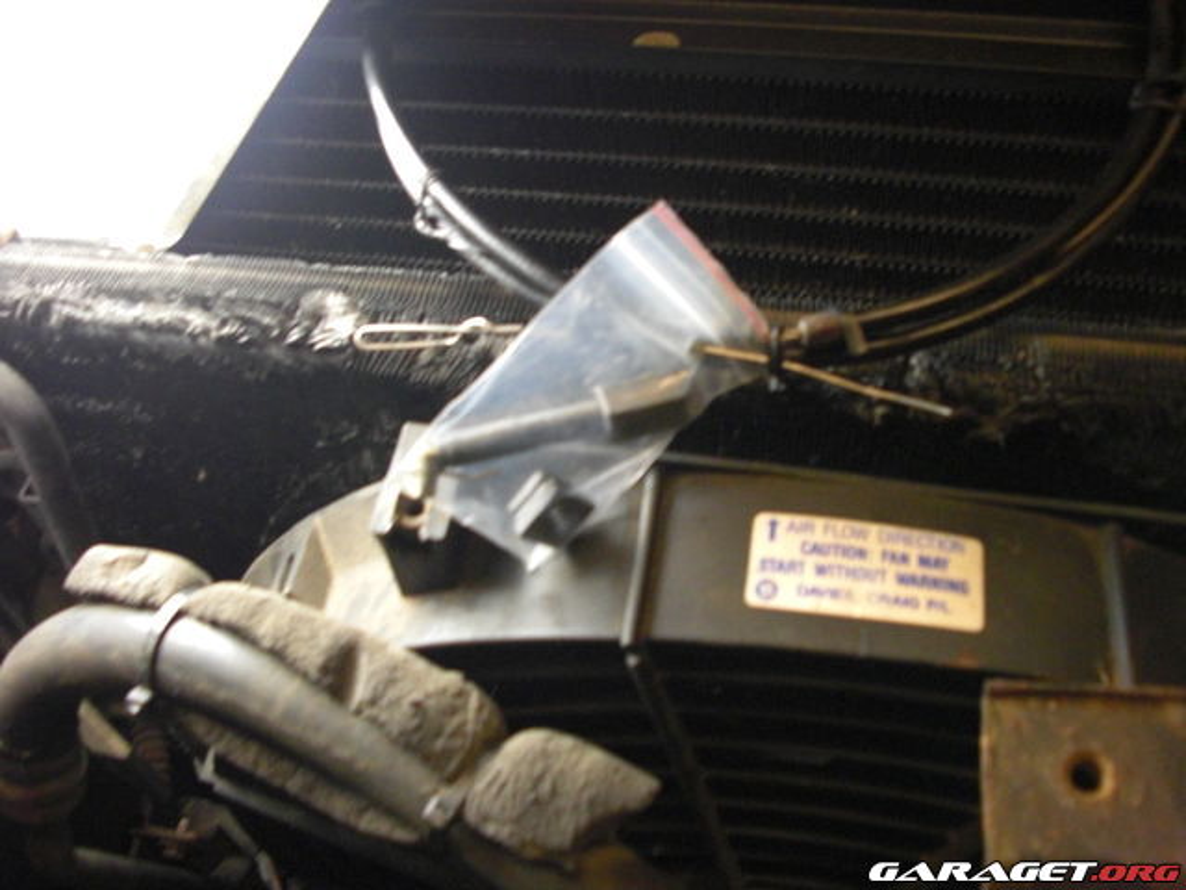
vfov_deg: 39.7
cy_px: 445
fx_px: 1233
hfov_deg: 51.4
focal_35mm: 36
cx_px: 593
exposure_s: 1/80
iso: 400
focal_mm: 6.3
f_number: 2.8
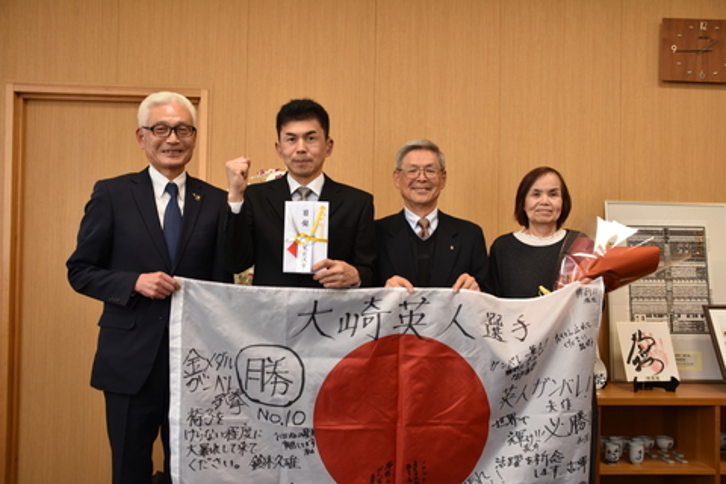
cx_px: 363
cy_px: 242
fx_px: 665
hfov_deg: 57.2
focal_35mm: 33
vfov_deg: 40.0
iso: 250
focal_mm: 22
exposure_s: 1/60
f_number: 4
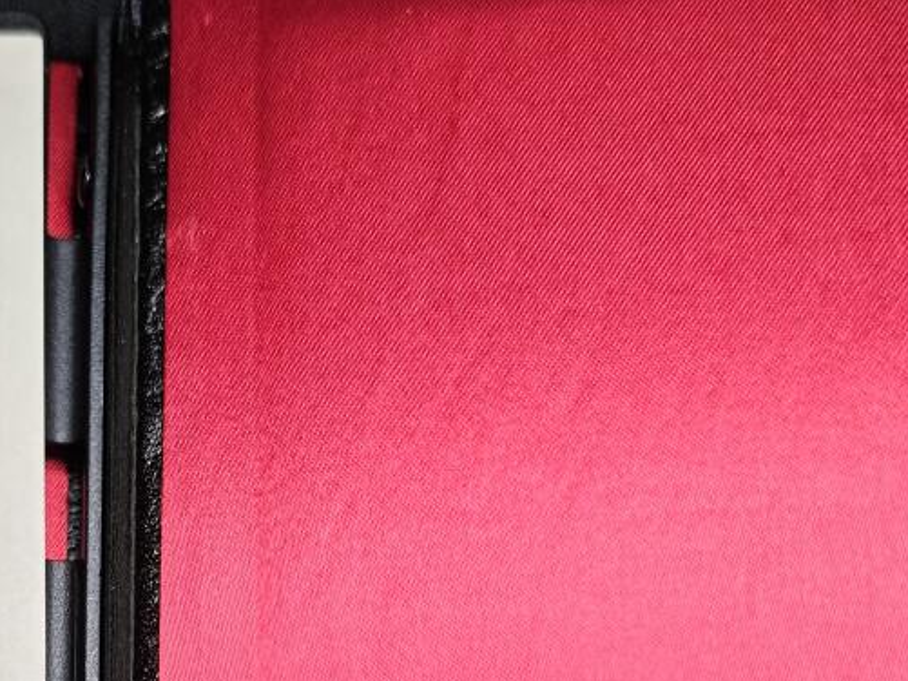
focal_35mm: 67
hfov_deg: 28.3
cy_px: 773
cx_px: 178
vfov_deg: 20.8
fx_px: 1758
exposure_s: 1/100
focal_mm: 5.84
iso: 100
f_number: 1.6
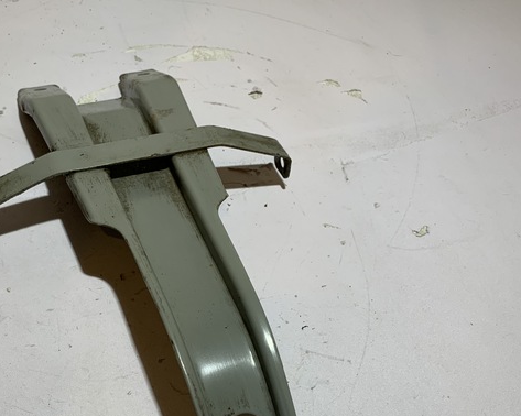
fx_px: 632
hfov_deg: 44.1
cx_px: 167
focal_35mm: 41
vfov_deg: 36.1
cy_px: 280
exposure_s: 1/121
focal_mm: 4.25
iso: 40
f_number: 1.8
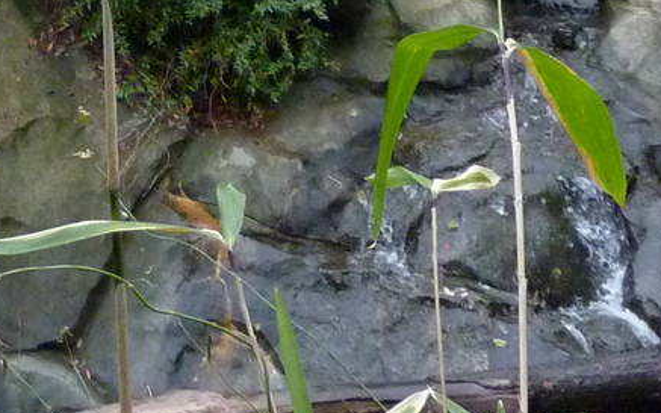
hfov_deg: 20.5
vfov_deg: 11.8
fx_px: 1747
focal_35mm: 97
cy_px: -449
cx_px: -45
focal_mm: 4.1
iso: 400
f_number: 3.3
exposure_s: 1/250
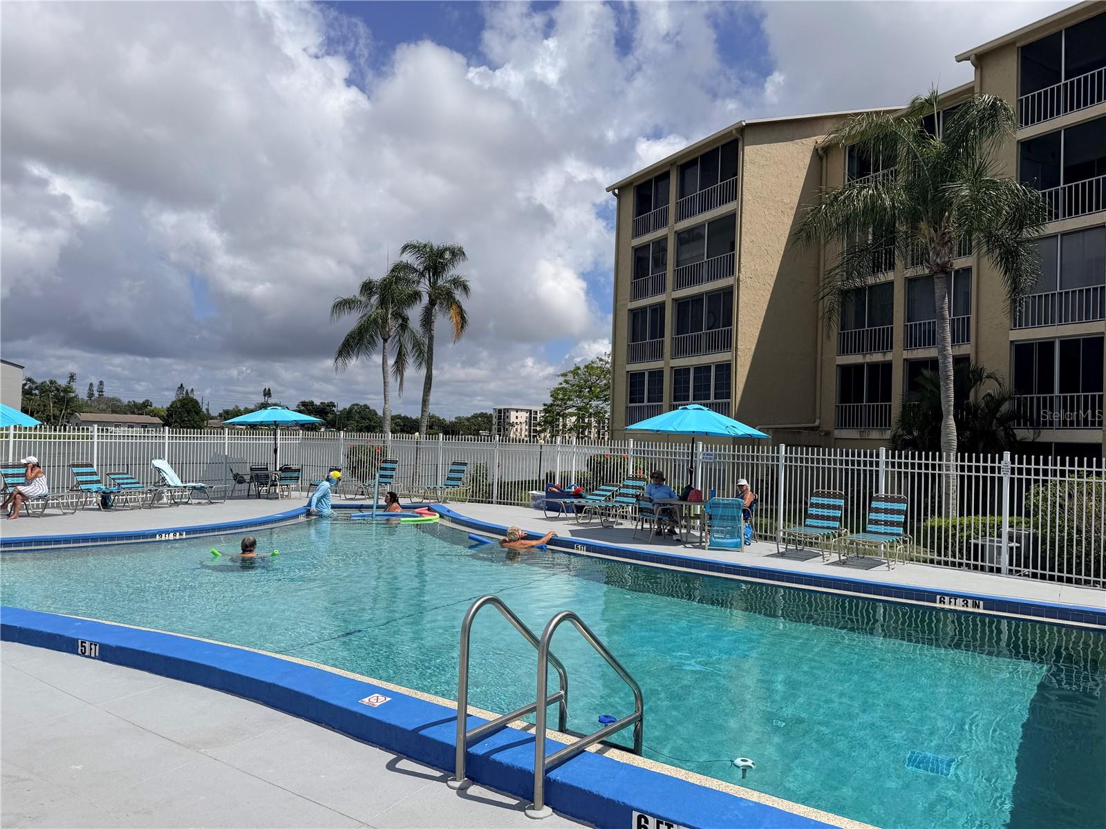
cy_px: 414
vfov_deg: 56.8
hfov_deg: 71.6
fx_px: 767
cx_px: 553
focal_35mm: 24
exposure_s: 1/10309
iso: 80
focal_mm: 6.76
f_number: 1.78
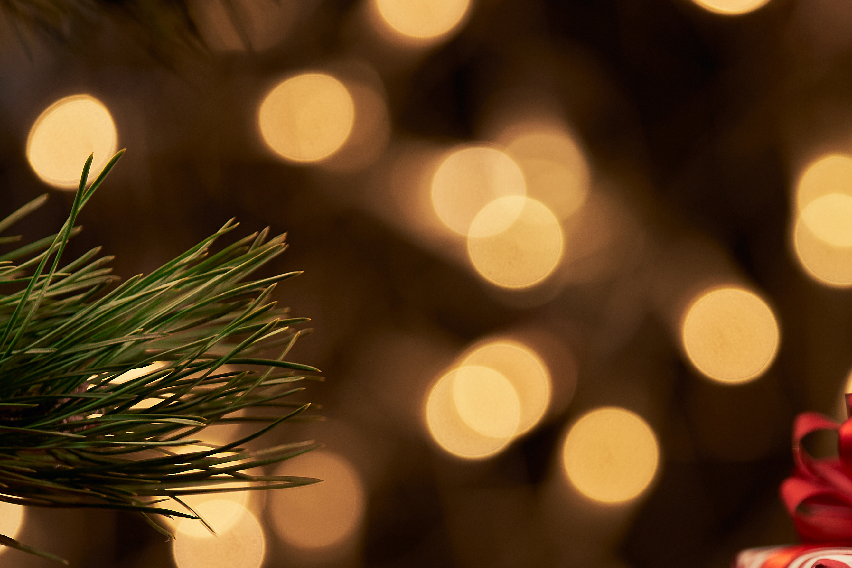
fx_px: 7289
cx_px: 486
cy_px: 542
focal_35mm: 308
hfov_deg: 6.7
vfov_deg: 4.5
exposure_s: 1/100
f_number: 2.8
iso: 200
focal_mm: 140
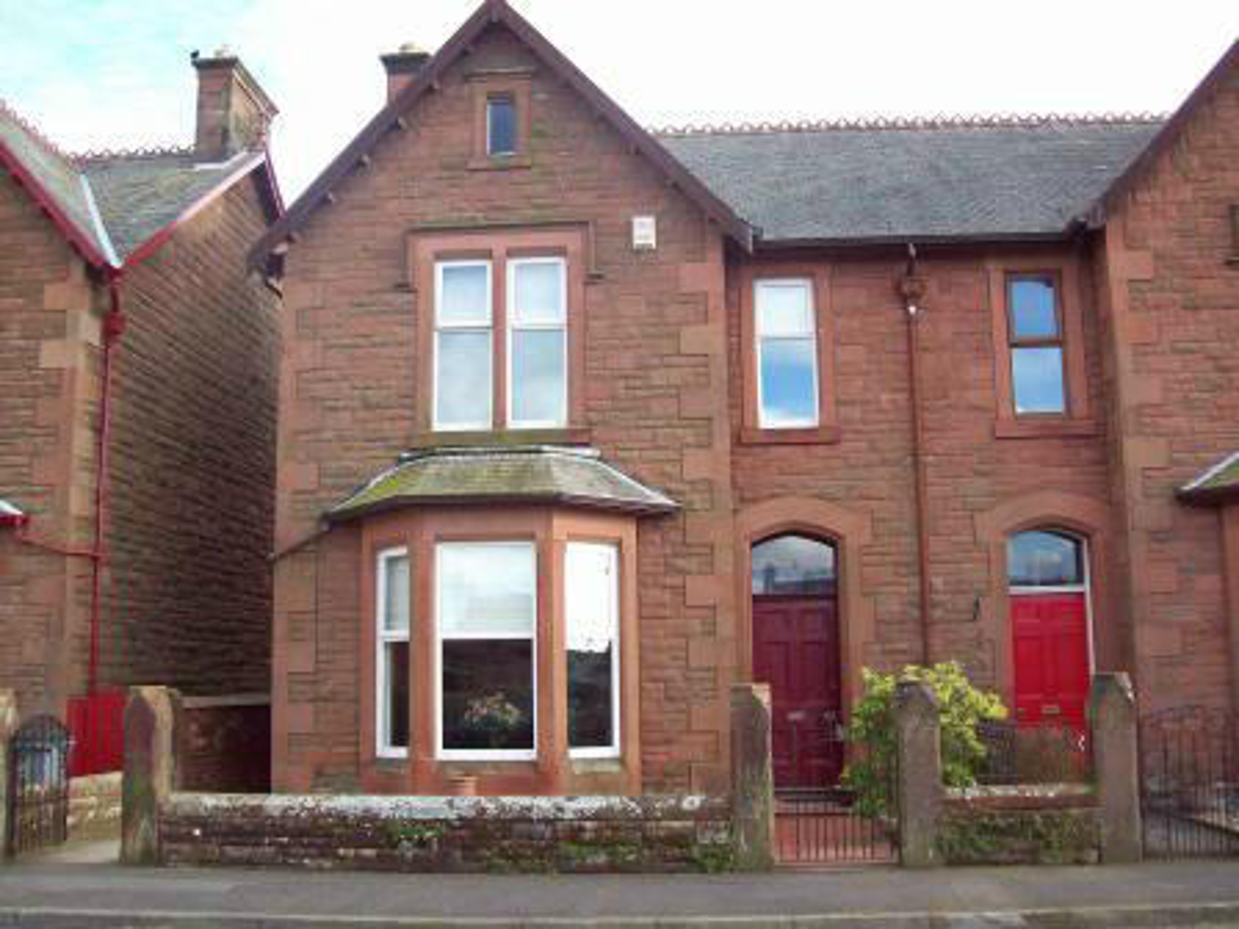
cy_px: 464
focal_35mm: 36
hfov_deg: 51.4
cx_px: 620
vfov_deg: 39.7
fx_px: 1289
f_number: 2.7
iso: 200
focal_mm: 6
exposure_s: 1/657
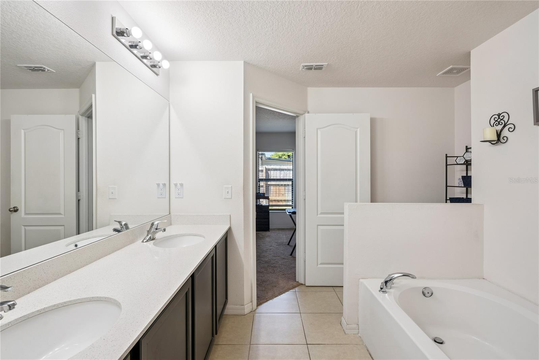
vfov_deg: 73.8
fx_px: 240
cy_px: 180
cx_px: 270
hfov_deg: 96.7
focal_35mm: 16
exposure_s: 1/50
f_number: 9
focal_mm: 16
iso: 400
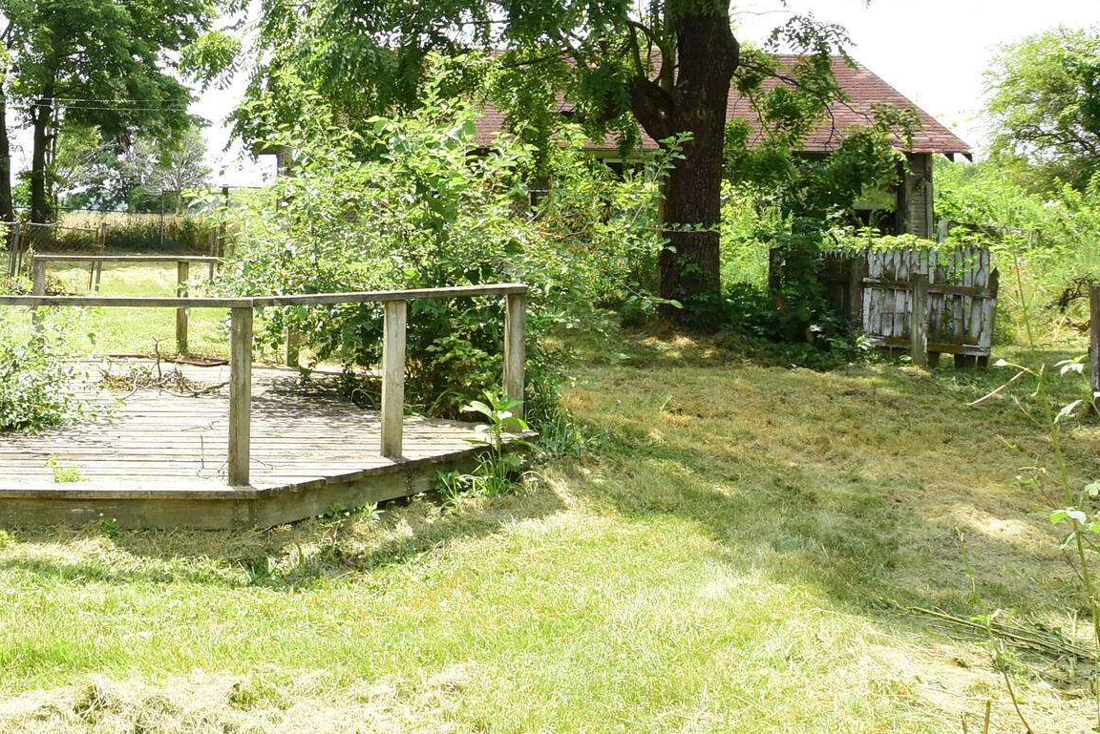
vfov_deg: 33.0
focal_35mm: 40
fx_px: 1223
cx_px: 150
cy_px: 212
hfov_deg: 44.8
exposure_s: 1/640
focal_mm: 10
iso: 1000
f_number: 9
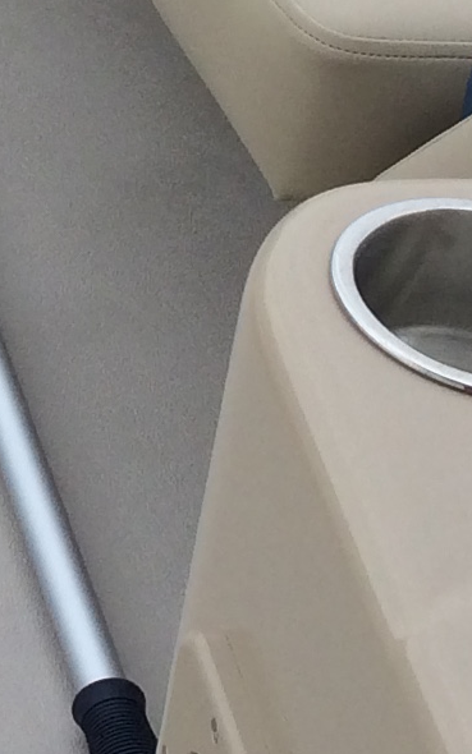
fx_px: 3497
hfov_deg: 7.3
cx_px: -642
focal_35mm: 170
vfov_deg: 11.7
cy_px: -414
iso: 32
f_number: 2.2
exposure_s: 1/1109
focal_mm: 4.15
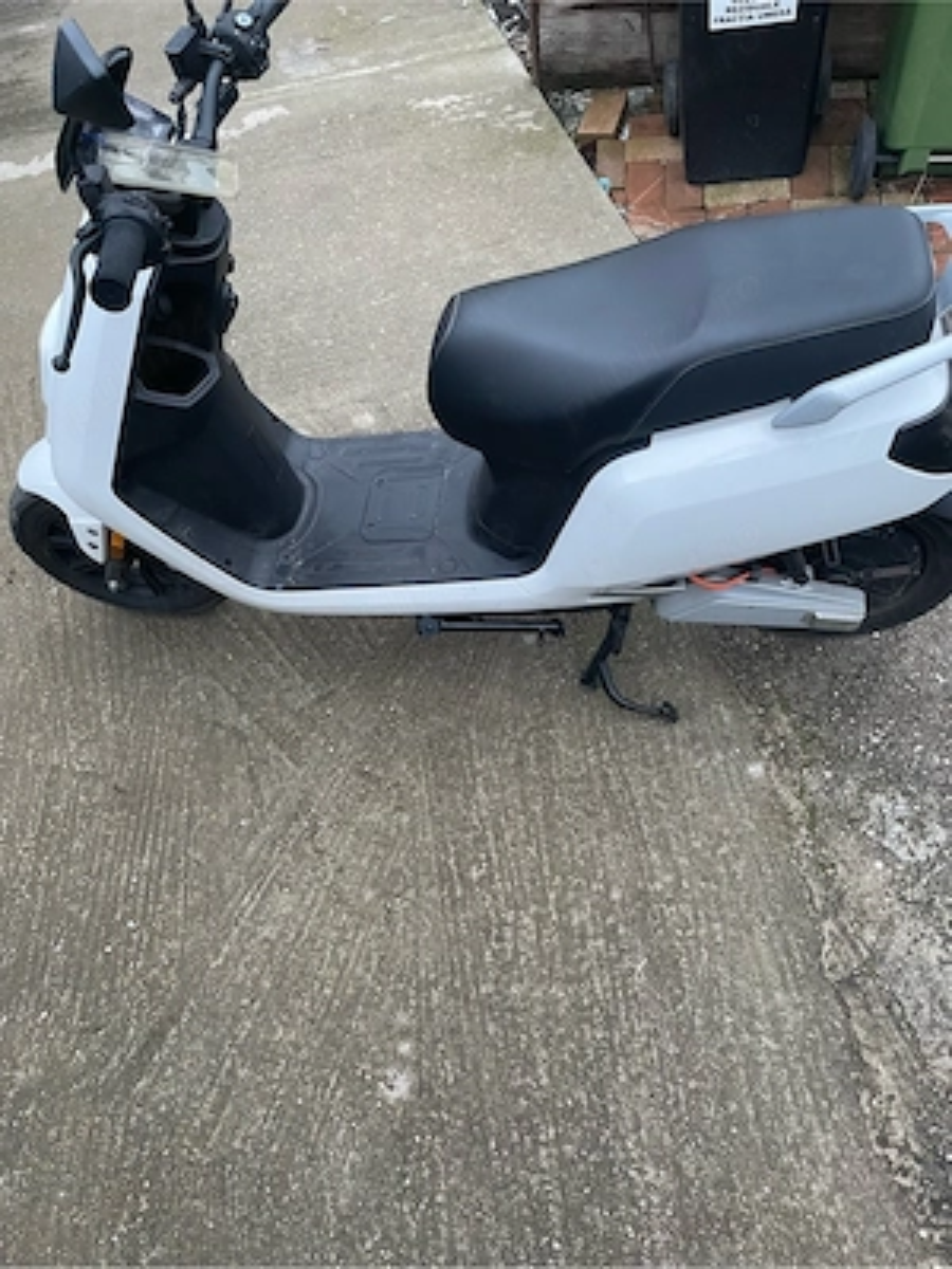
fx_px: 953
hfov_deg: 53.1
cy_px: 634
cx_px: 476
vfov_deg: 67.3
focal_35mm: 26
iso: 400
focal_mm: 4.2
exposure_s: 1/60
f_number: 1.6
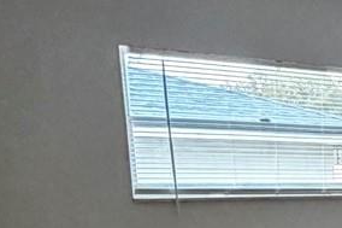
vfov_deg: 15.6
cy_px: 318
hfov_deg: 20.2
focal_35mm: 82
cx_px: 554
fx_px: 779
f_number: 2.2
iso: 500
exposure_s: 1/60
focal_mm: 2.22
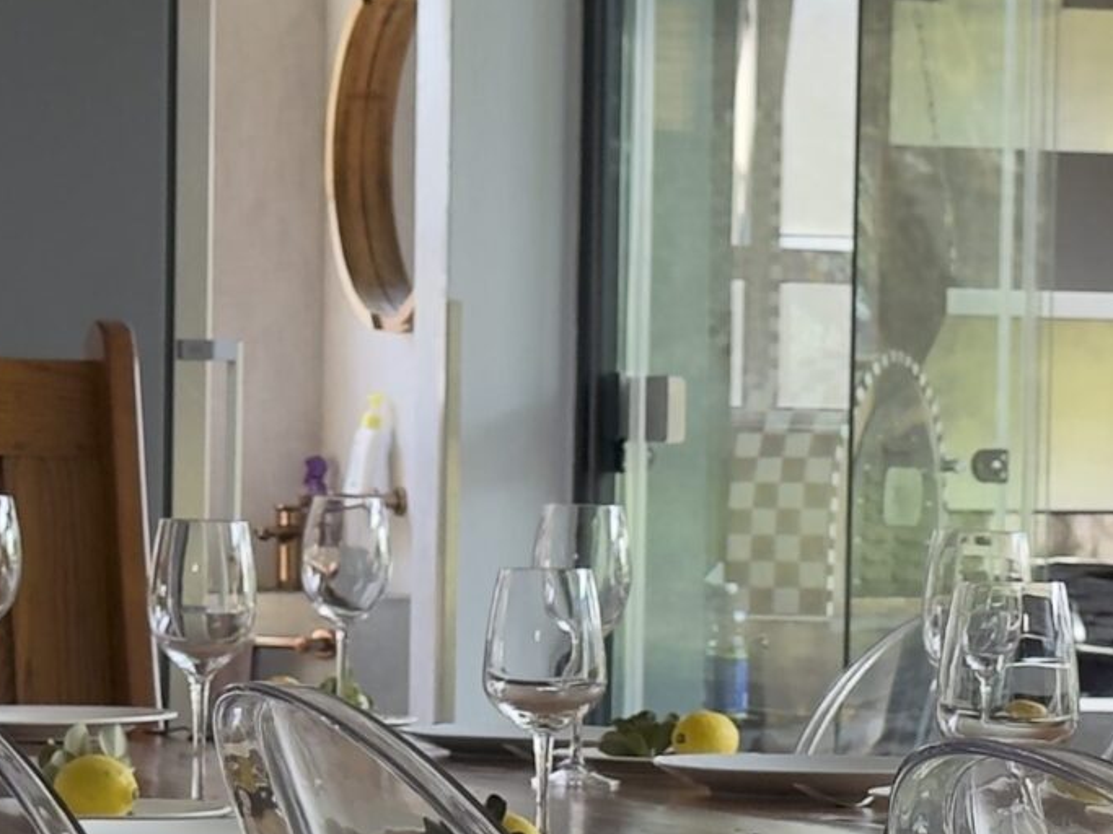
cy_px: 696
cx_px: 862
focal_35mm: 180
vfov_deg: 8.2
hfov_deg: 11.0
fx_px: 5786
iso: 100
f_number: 1.78
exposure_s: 1/60
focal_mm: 6.76
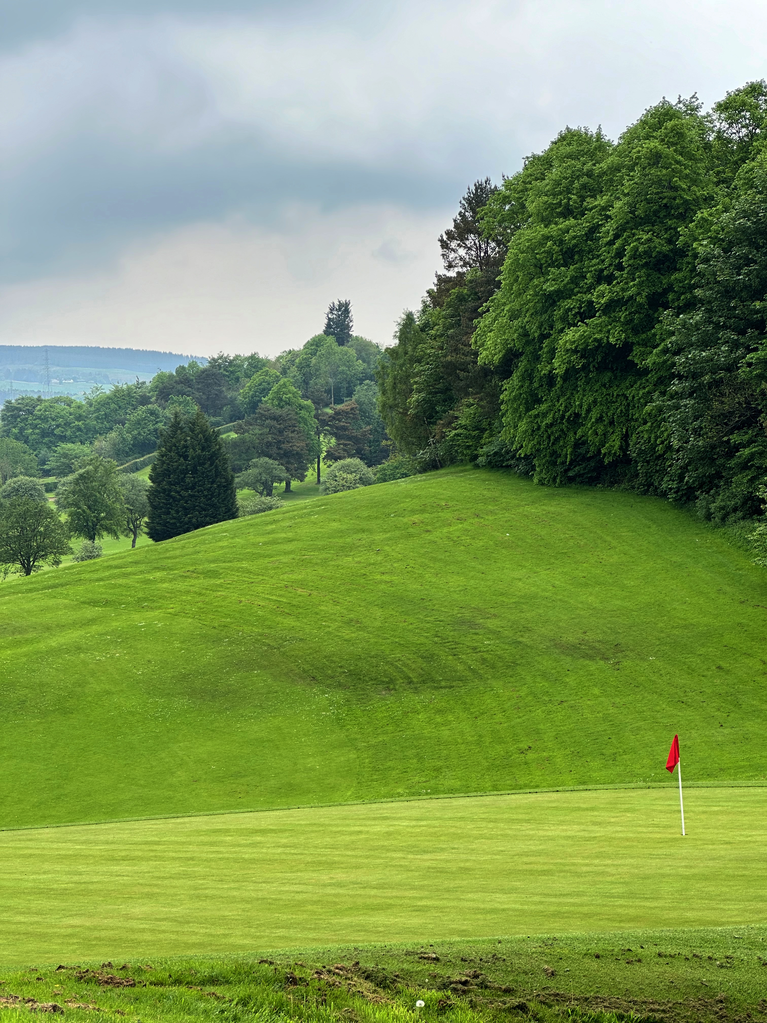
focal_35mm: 77
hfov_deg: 19.1
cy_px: 512
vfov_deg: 25.3
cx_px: 384
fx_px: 2275
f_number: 2.8
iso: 32
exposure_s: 1/108
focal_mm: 9
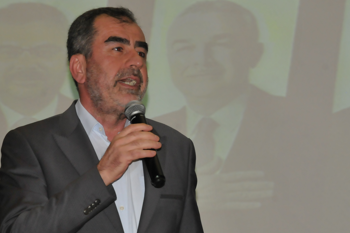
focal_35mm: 178
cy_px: 116
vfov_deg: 7.7
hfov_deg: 11.6
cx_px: 148
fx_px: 1726
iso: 1600
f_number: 9
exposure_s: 1/250
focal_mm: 85
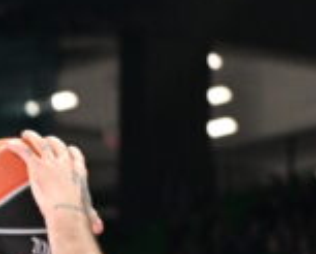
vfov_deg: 3.3
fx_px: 4348
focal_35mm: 464
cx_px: -207
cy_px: 627
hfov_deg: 4.1
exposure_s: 1/640
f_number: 4
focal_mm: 74
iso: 4000
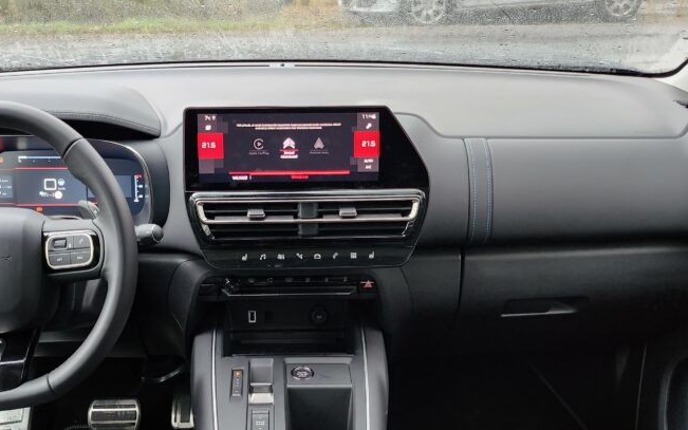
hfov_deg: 49.1
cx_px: 292
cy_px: 236
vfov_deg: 32.0
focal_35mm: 40
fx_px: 750
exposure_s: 1/100
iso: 250
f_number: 1.8
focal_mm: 5
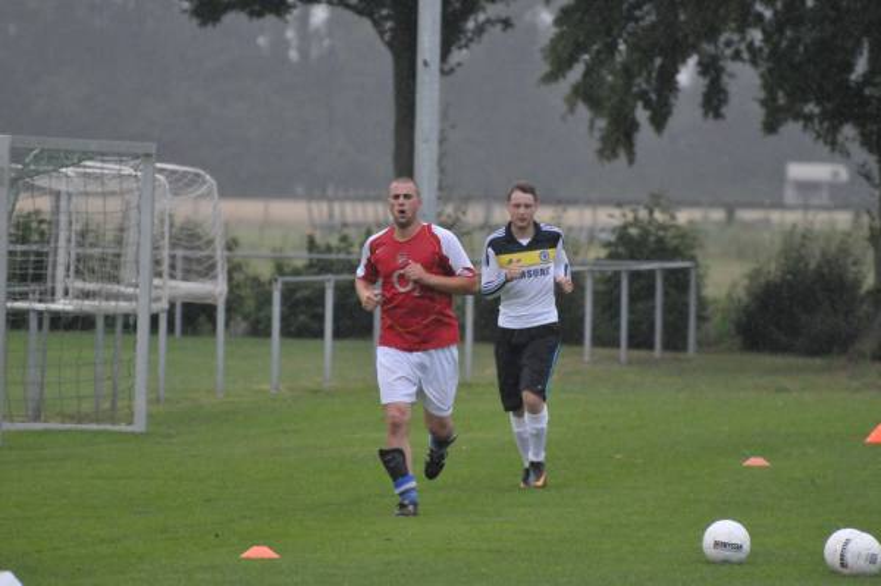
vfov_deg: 3.4
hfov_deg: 5.1
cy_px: 293
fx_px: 9903
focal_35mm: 405
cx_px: 440
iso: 3200
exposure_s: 1/500
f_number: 5.6
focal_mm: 270
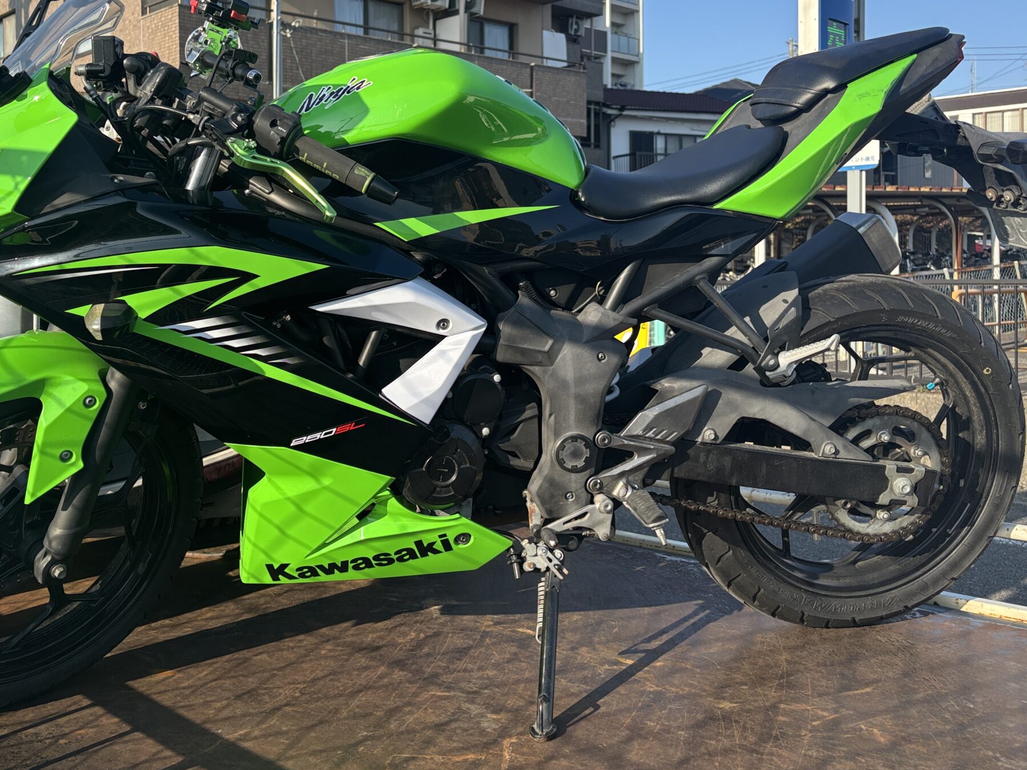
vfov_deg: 38.3
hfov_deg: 49.5
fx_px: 1098
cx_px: 365
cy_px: 275
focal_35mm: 37
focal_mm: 5.96
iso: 50
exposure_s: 1/1590
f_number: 1.6
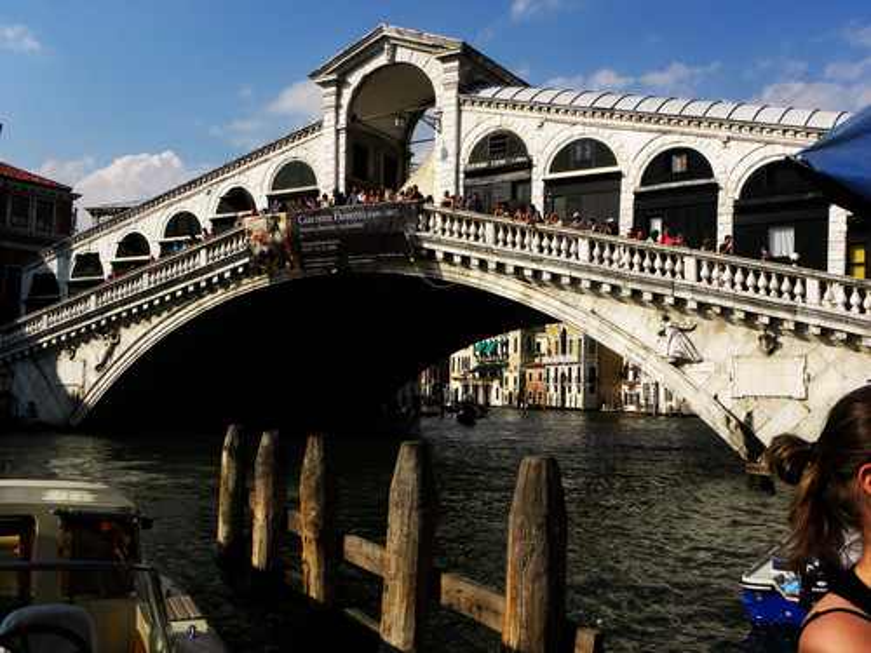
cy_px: 326
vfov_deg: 38.7
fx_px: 931
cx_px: 436
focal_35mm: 37
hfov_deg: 50.1
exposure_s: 1/606
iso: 64
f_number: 5.6
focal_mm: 6.6
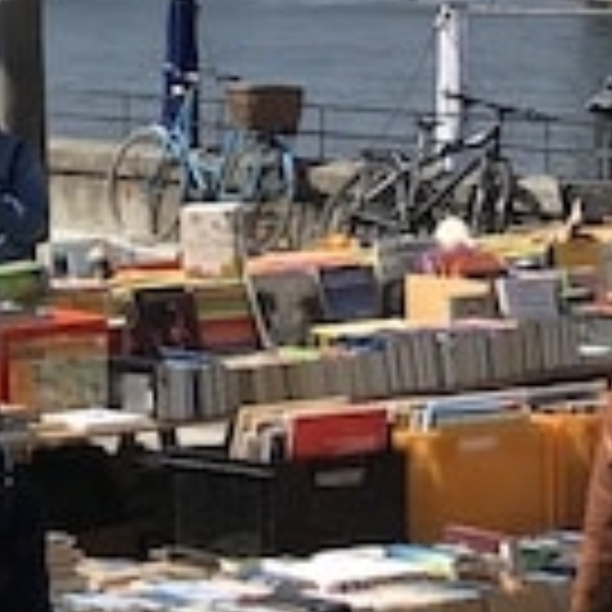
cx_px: 716
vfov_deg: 9.4
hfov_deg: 9.3
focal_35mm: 186
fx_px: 3720
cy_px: 112
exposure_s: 1/2519
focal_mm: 3.99
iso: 20
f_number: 1.8
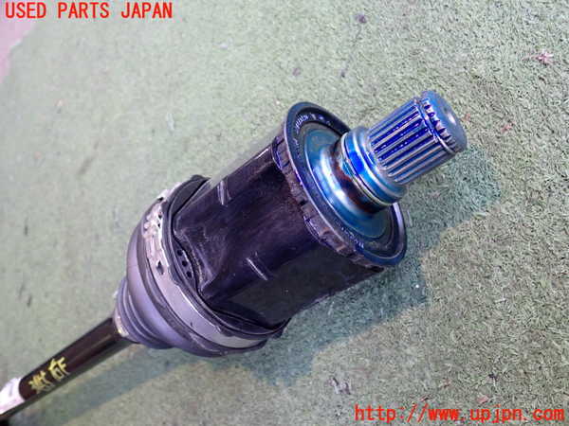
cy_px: 213
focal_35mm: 30
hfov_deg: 60.0
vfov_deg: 46.8
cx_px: 284
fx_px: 493
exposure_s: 1/30
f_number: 2.3
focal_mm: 5.4
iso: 320
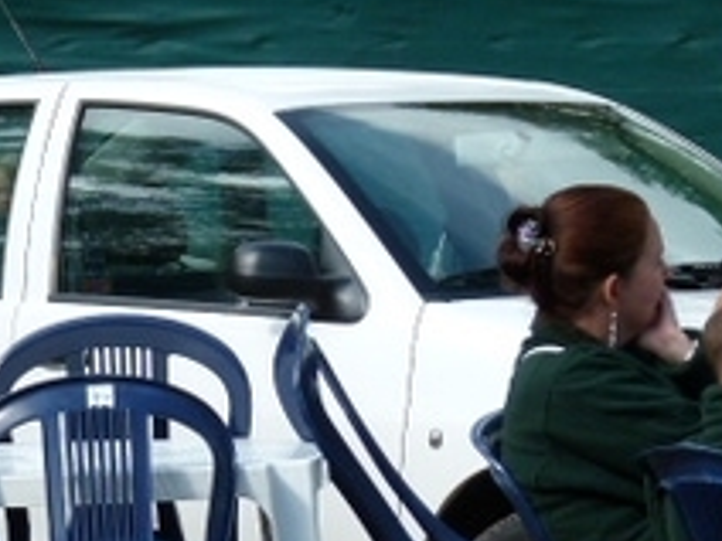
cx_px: -119
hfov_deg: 4.5
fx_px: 9094
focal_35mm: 436
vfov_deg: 3.4
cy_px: 663
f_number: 4
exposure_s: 1/320
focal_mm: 27.8
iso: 100
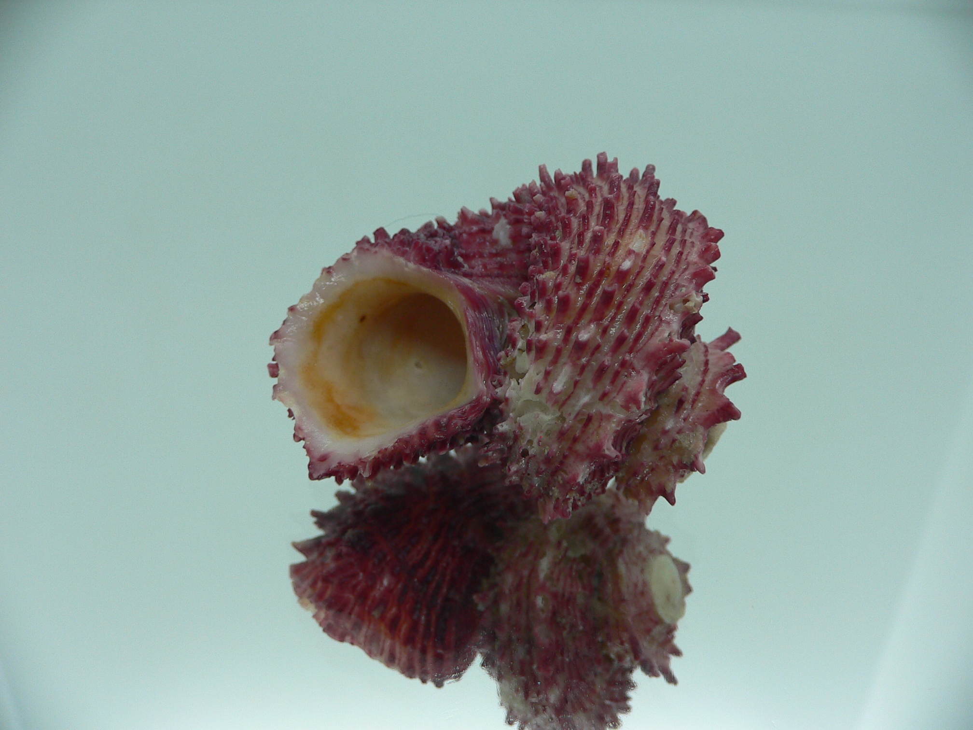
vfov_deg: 40.7
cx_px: 486
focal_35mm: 35
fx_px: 984
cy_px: 365
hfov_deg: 52.6
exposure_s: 1/60
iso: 80
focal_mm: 4.6
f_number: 2.8
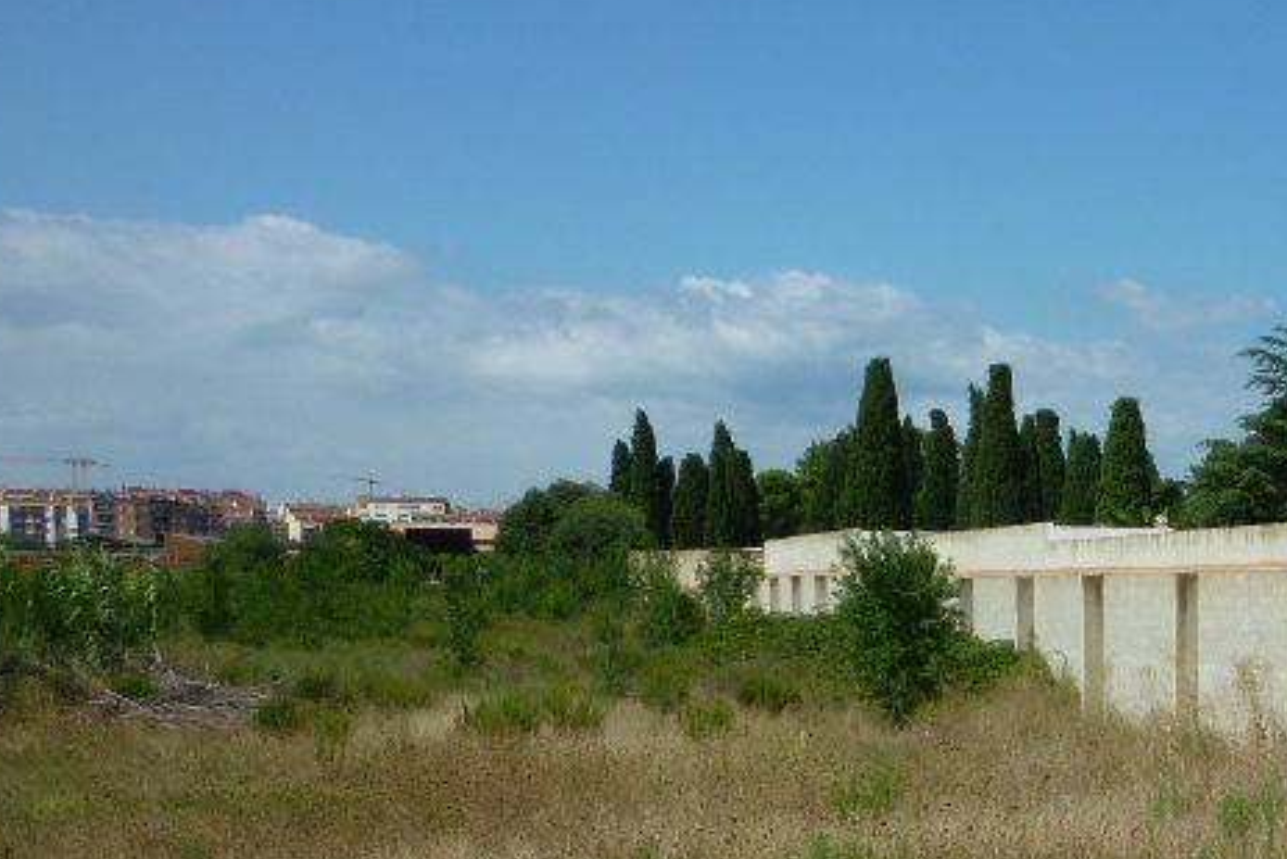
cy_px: 863
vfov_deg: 20.3
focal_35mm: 65
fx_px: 2324
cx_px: 1301
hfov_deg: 28.9
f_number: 4.5
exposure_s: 1/640
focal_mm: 5.2
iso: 80
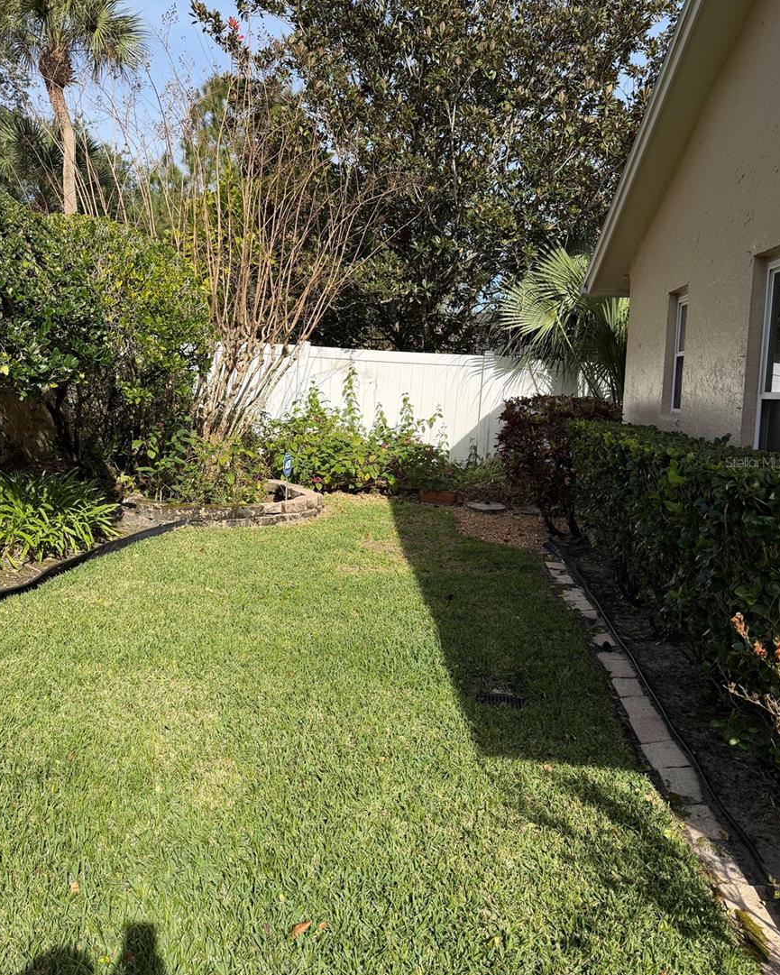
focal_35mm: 26
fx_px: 750
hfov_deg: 54.9
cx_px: 383
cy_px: 462
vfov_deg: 66.0
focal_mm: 6.76
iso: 125
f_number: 1.78
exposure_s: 1/4673
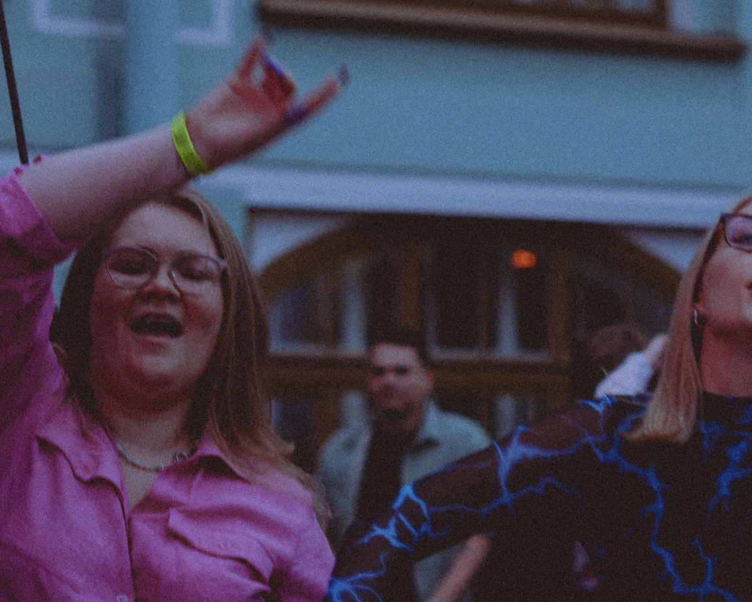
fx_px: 2471
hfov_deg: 17.3
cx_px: 393
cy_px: 408
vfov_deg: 13.9
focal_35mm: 111
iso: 500
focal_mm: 35
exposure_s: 1/125
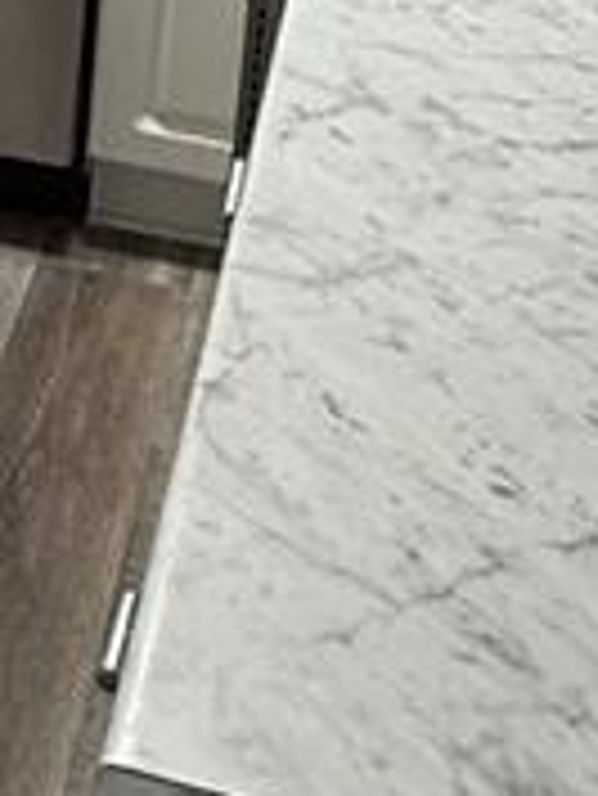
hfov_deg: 14.9
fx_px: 2186
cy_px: -414
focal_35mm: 95
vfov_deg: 18.2
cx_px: -171
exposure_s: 1/120
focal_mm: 2.22
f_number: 2.2
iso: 100
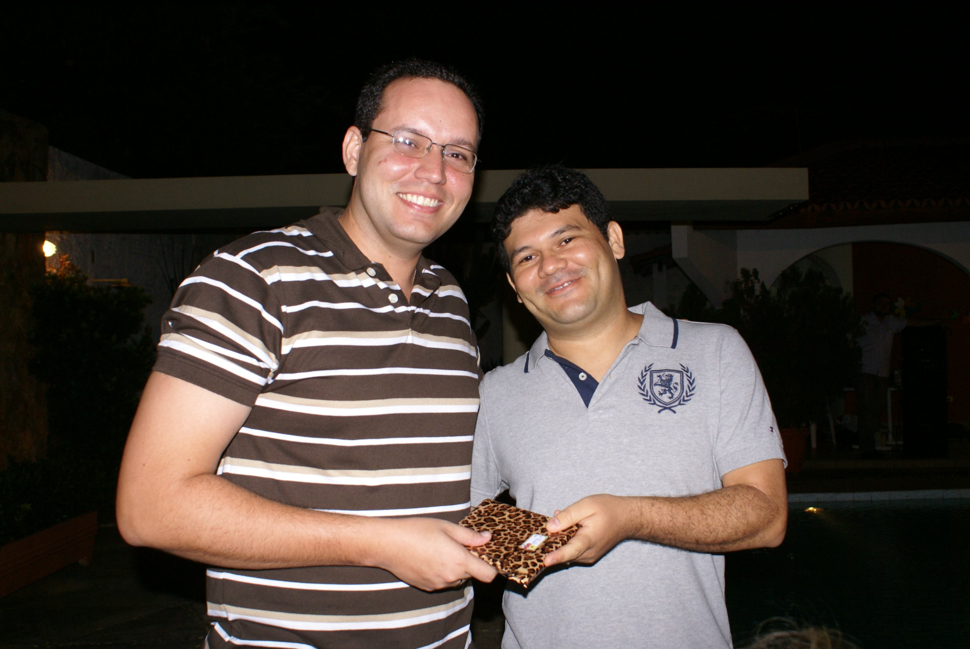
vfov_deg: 36.9
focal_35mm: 36
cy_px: 324
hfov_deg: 53.1
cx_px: 485
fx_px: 971
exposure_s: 1/60
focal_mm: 24
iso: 400
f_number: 5.6
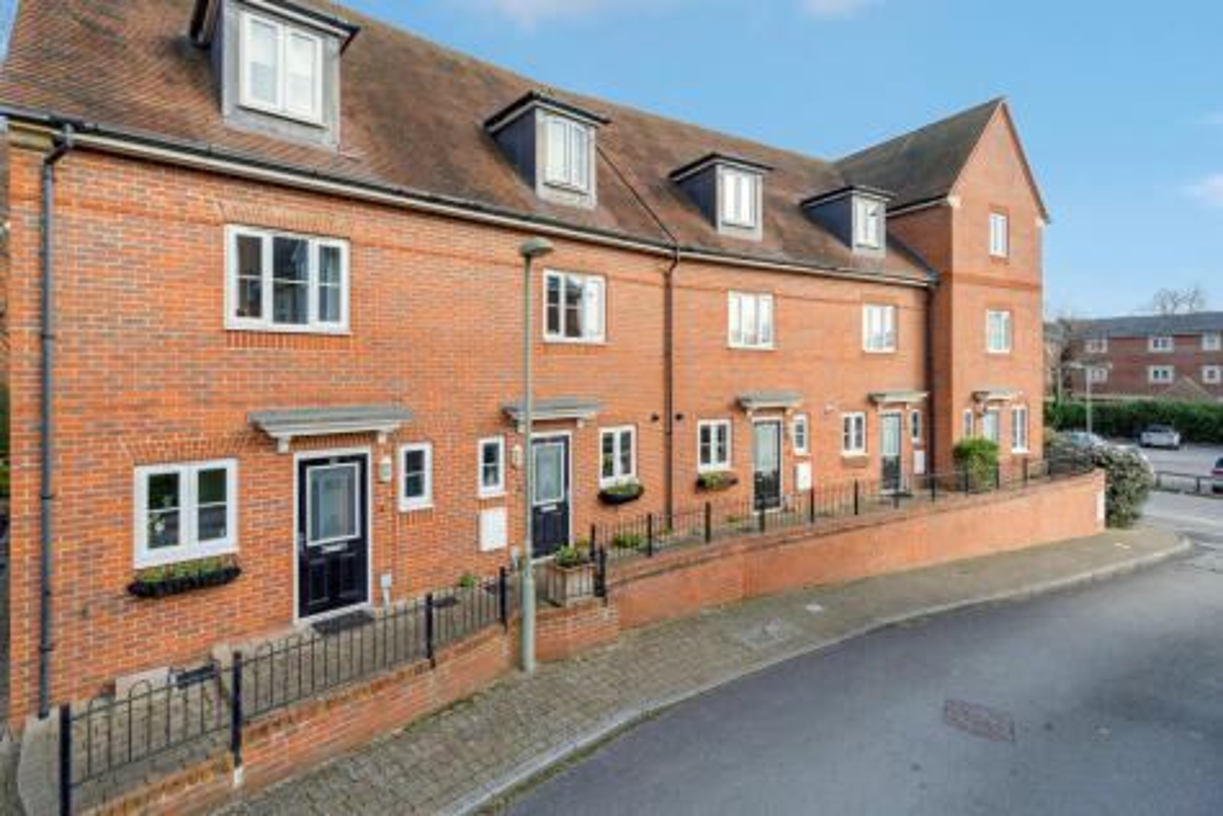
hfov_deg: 96.7
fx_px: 544
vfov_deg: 73.8
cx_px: 612
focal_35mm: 16
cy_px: 408
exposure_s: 1/800
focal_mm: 16
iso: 640
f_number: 8
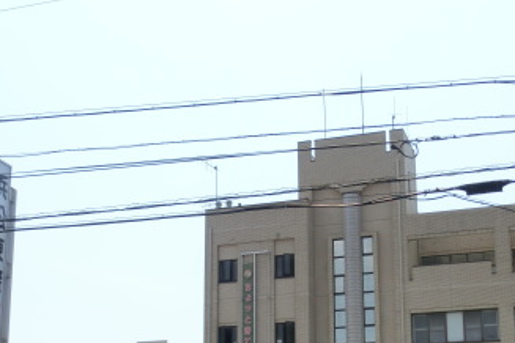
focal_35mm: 61
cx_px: 265
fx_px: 873
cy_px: 294
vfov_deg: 21.9
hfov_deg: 32.9
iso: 80
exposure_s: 1/1000
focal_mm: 5.36
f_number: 3.5
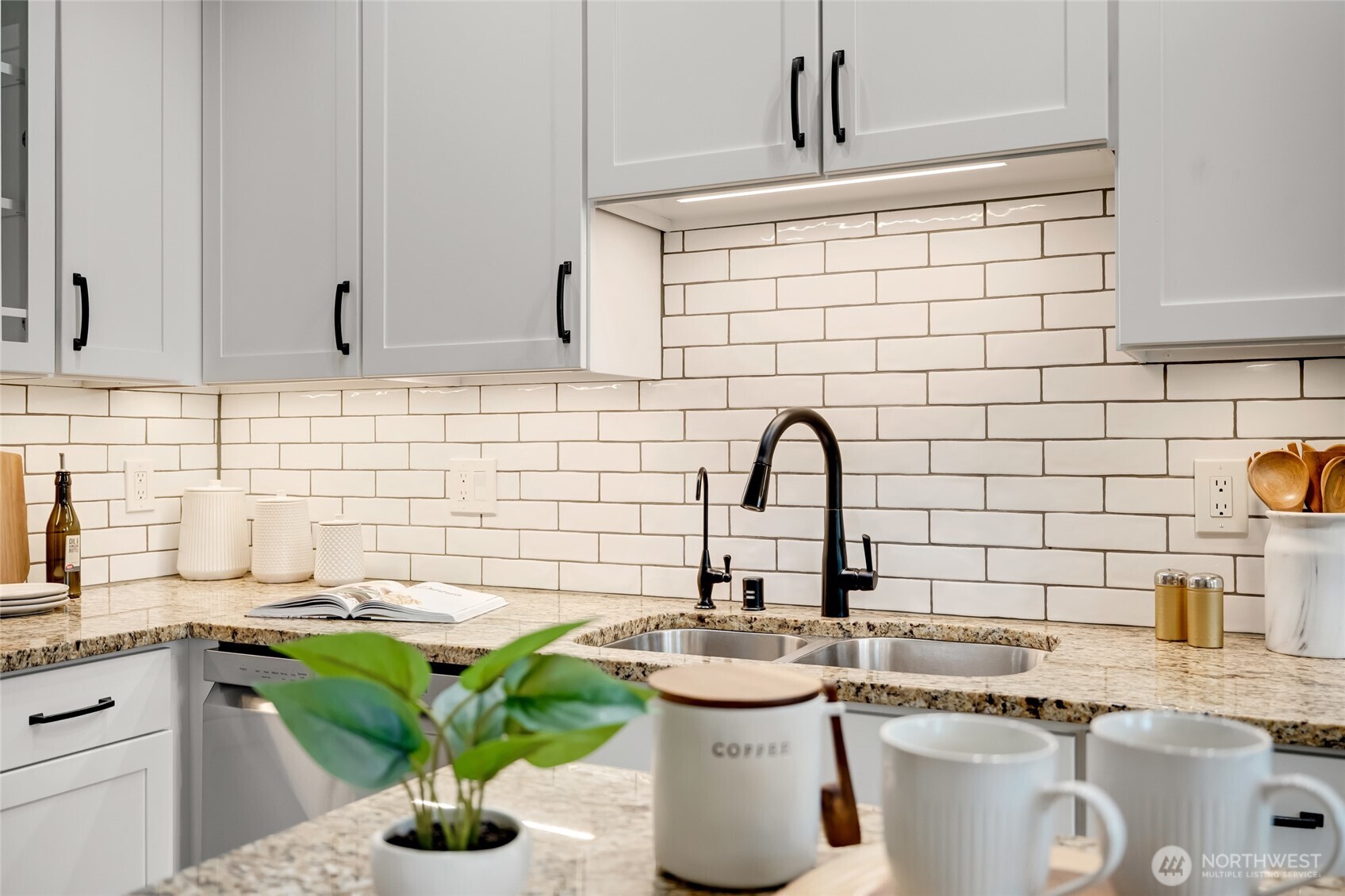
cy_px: 448
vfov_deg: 42.3
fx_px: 1158
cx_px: 672
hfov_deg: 60.3
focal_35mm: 31
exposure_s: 1/2000
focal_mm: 31
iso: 400
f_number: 4
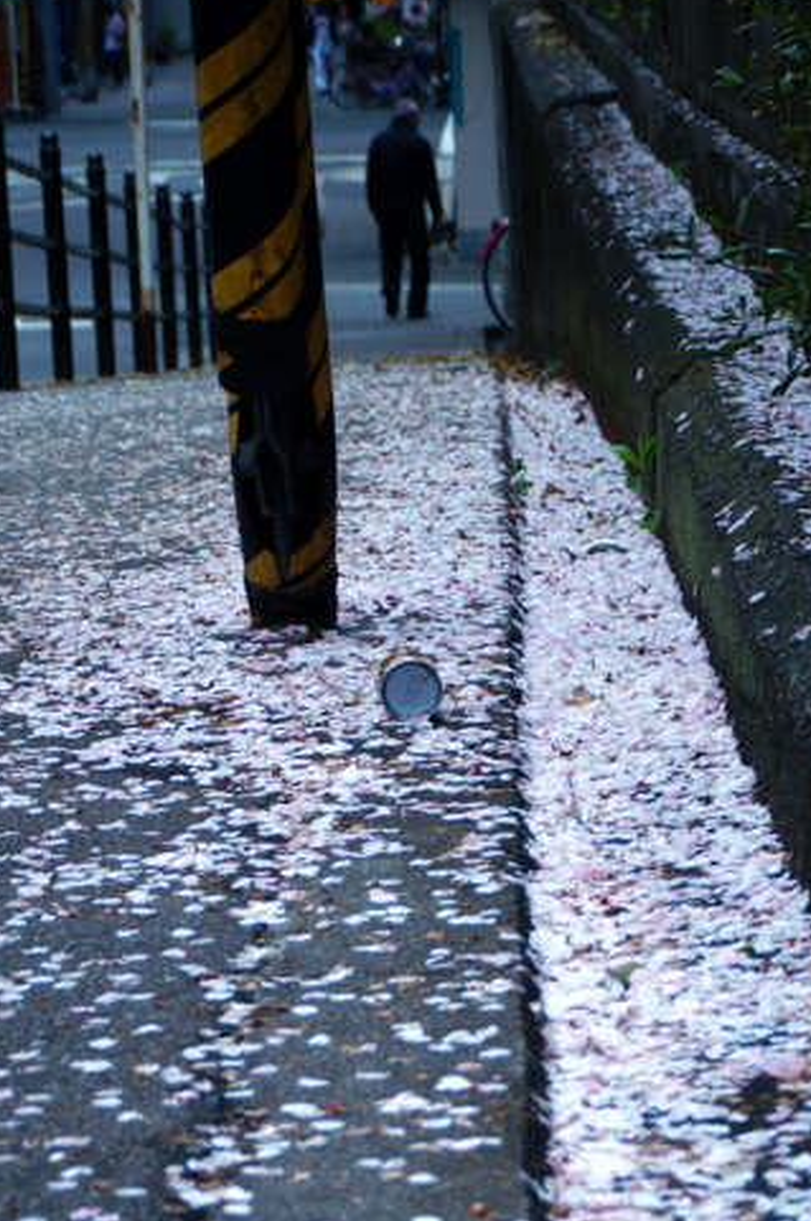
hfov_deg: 6.1
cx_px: 478
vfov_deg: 9.2
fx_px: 7585
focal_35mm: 224
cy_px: 1145
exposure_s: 1/160
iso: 100
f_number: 8
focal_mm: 70
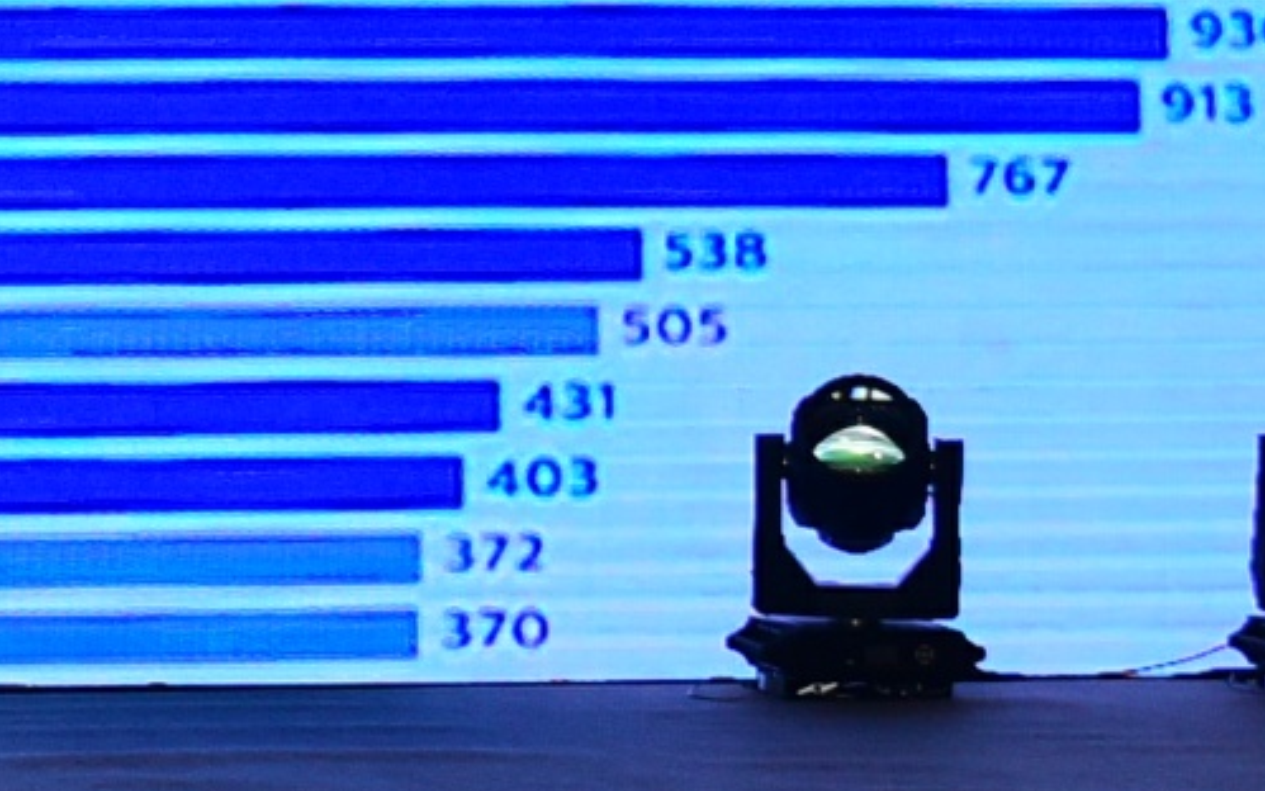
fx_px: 5413
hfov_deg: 12.3
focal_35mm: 157
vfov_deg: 8.3
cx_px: -948
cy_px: 4
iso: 640
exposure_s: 1/125
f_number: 3.2
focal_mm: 24
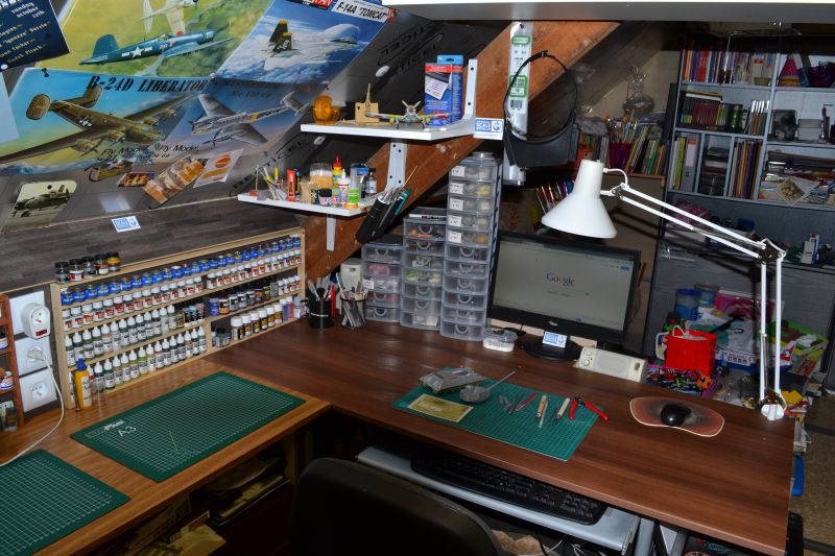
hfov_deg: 67.4
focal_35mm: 27
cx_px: 418
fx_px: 626
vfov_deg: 47.9
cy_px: 278
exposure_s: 1/60
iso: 220
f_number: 8
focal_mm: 18
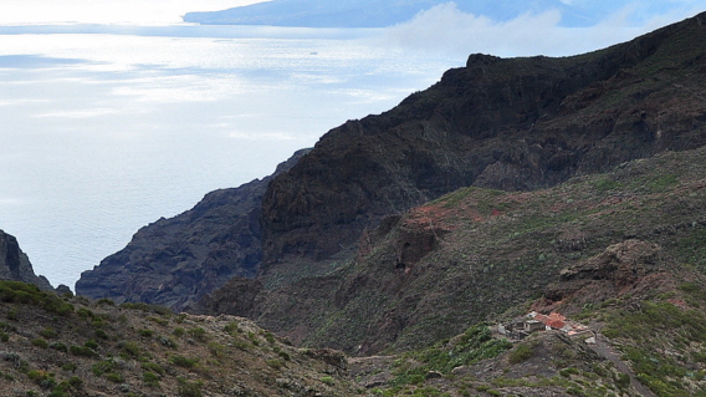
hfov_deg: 28.7
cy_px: 94
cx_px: 501
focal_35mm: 73
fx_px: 1366
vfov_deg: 16.4
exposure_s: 1/400
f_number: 11
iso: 400
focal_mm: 22
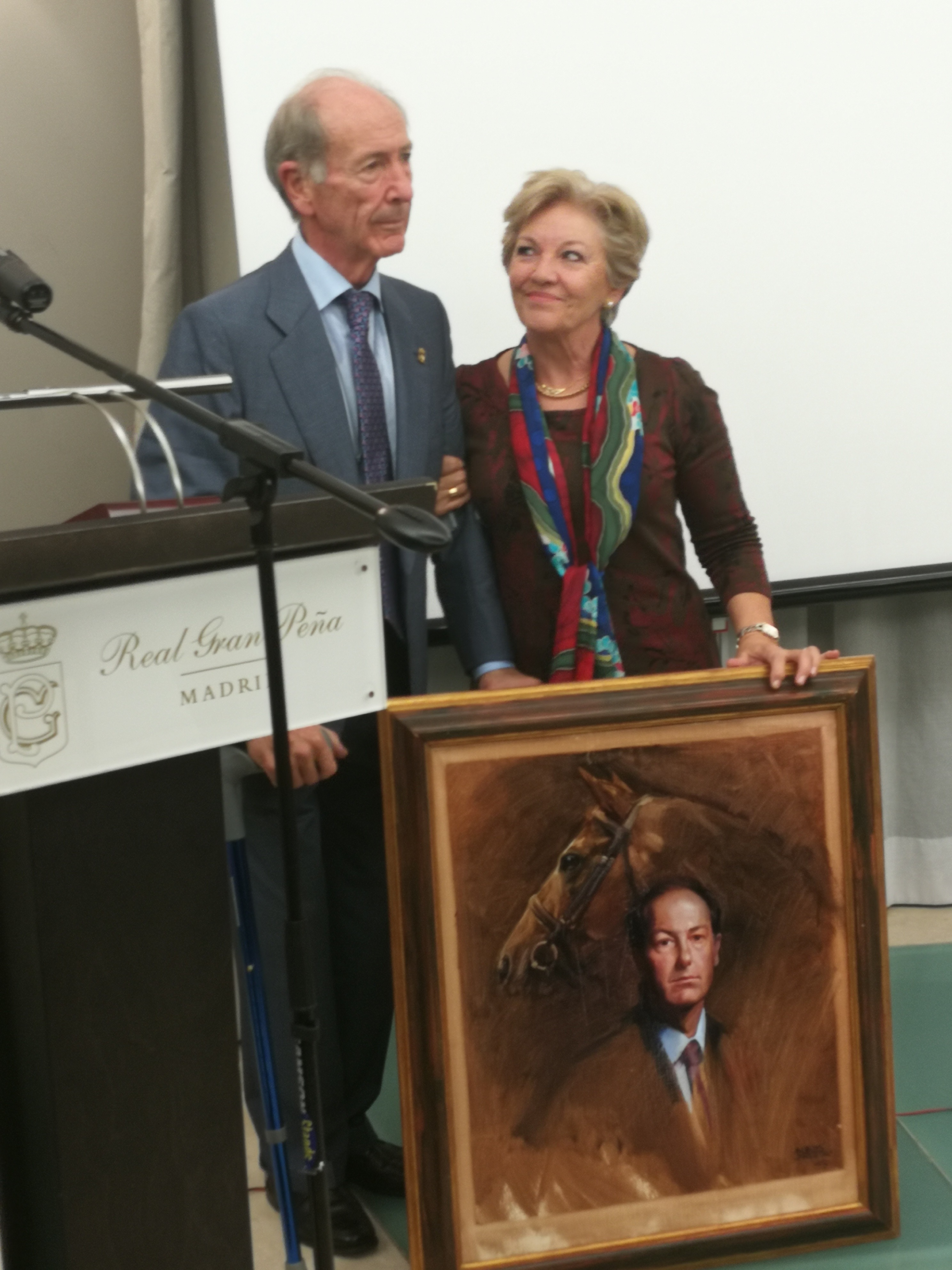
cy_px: 635
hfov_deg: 28.0
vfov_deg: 36.8
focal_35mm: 52
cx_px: 476
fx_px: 1907
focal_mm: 3.95
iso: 160
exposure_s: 1/33.3
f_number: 2.2
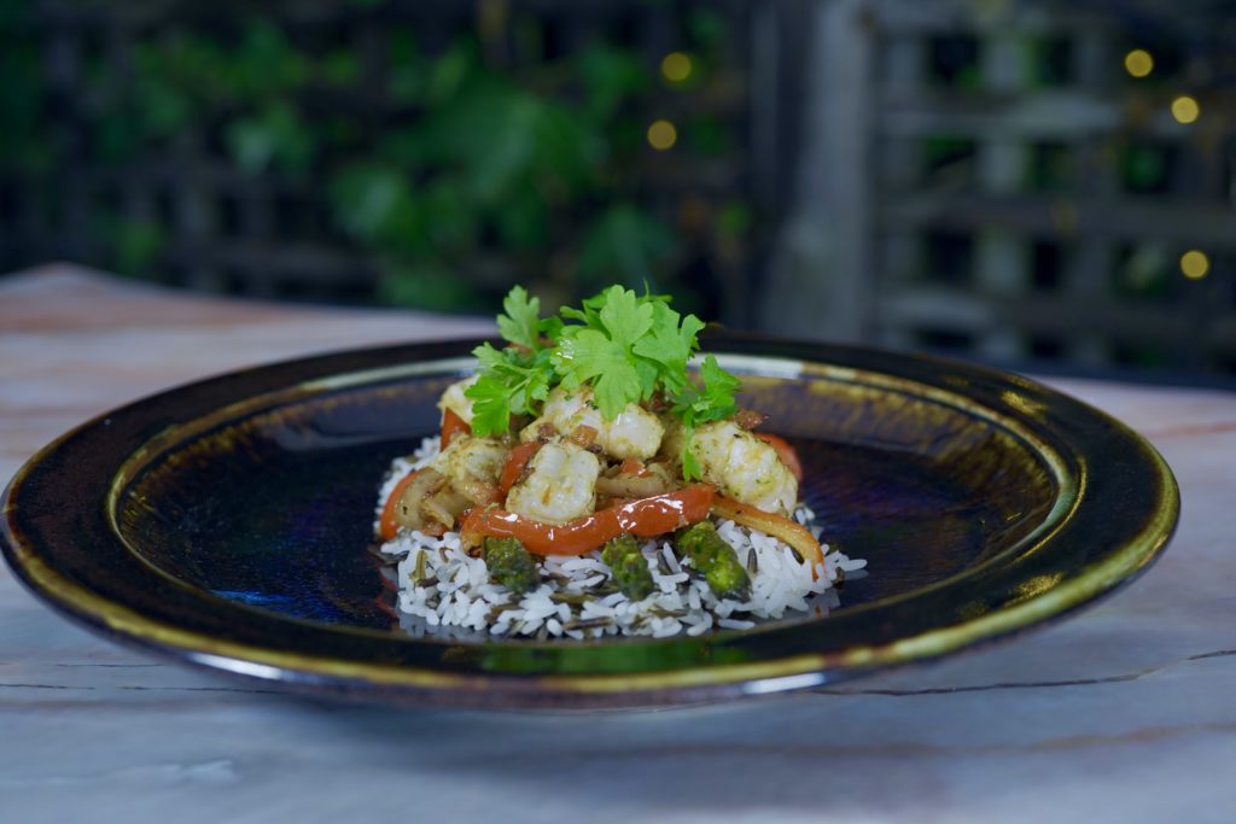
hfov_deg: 39.6
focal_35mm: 50
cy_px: 412
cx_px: 618
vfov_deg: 27.0
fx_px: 1717
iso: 400
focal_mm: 50
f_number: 4
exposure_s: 1/80
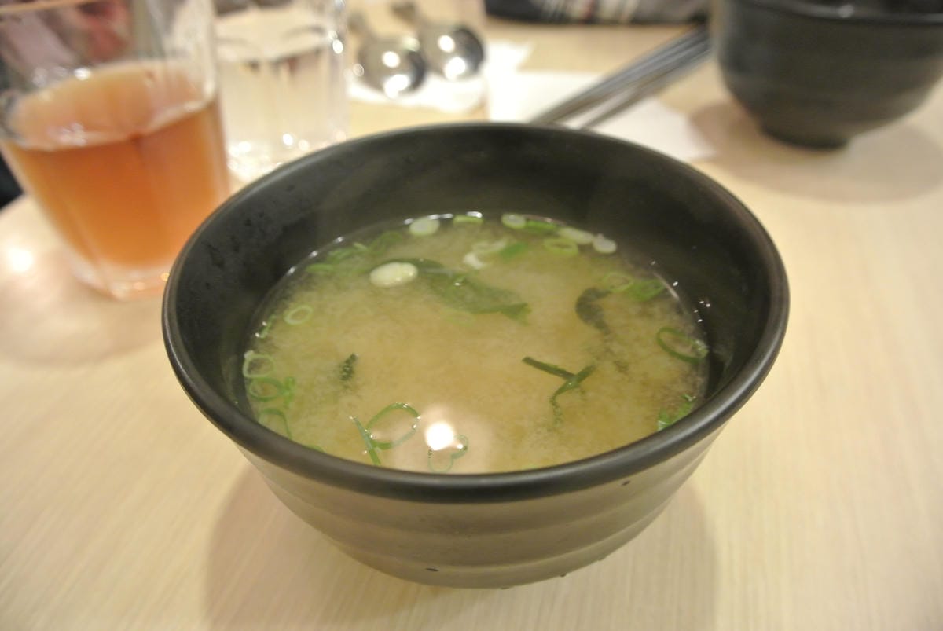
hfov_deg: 67.3
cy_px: 316
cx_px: 472
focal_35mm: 27
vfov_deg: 48.0
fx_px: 708
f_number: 3.5
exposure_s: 1/15
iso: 800
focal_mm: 10
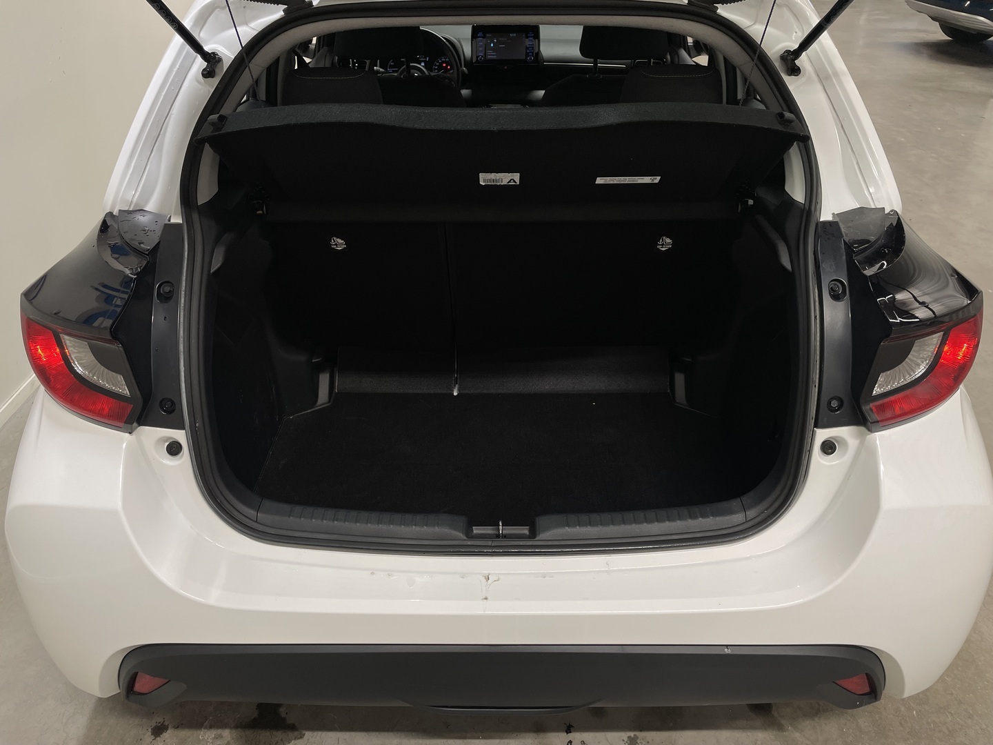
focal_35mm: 26
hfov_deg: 67.3
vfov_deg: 53.1
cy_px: 372
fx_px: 746
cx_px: 496
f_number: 1.6
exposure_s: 1/100
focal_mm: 4.2
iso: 80
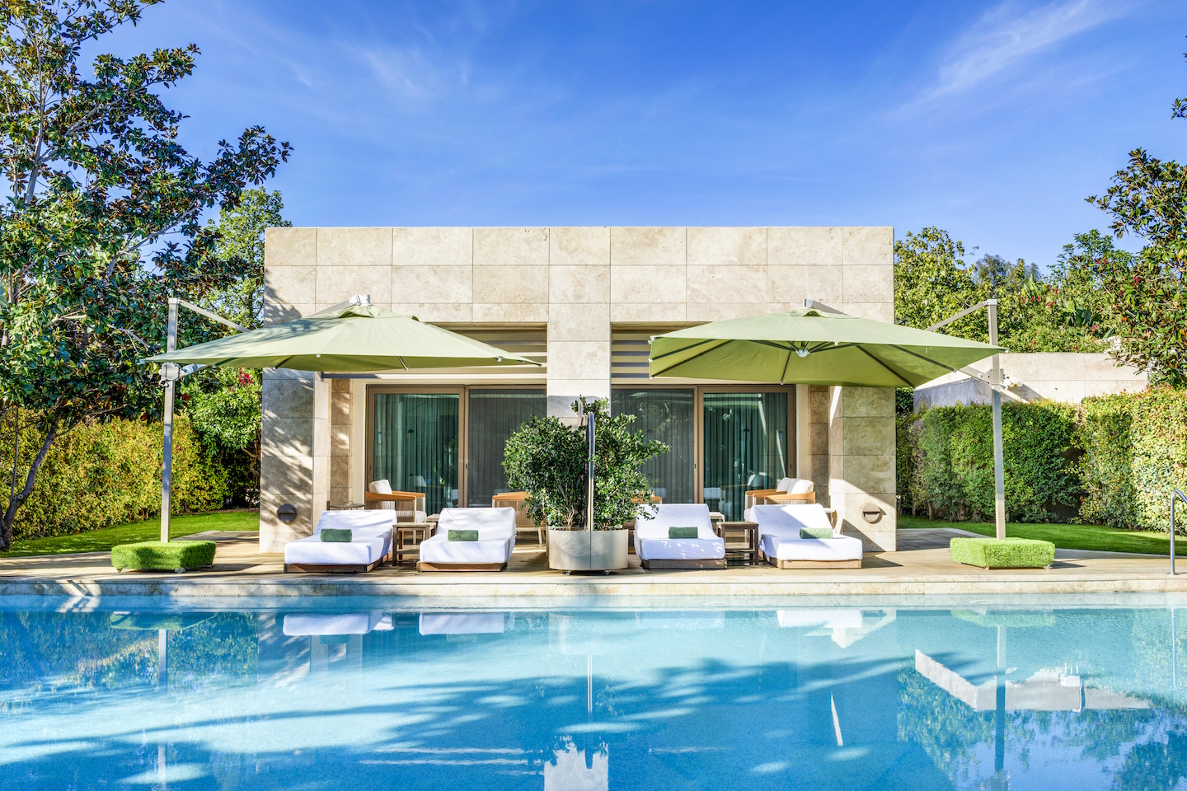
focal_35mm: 31
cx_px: 594
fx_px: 1022
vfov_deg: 42.3
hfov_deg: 60.3
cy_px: 396
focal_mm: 31
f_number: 11
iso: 200
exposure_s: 1/60
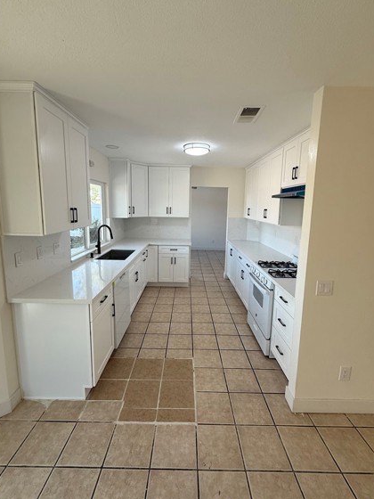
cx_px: 187
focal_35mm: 16
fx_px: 230
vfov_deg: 94.5
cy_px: 240
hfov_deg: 78.1
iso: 80
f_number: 2.2
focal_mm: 2.22
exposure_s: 1/120
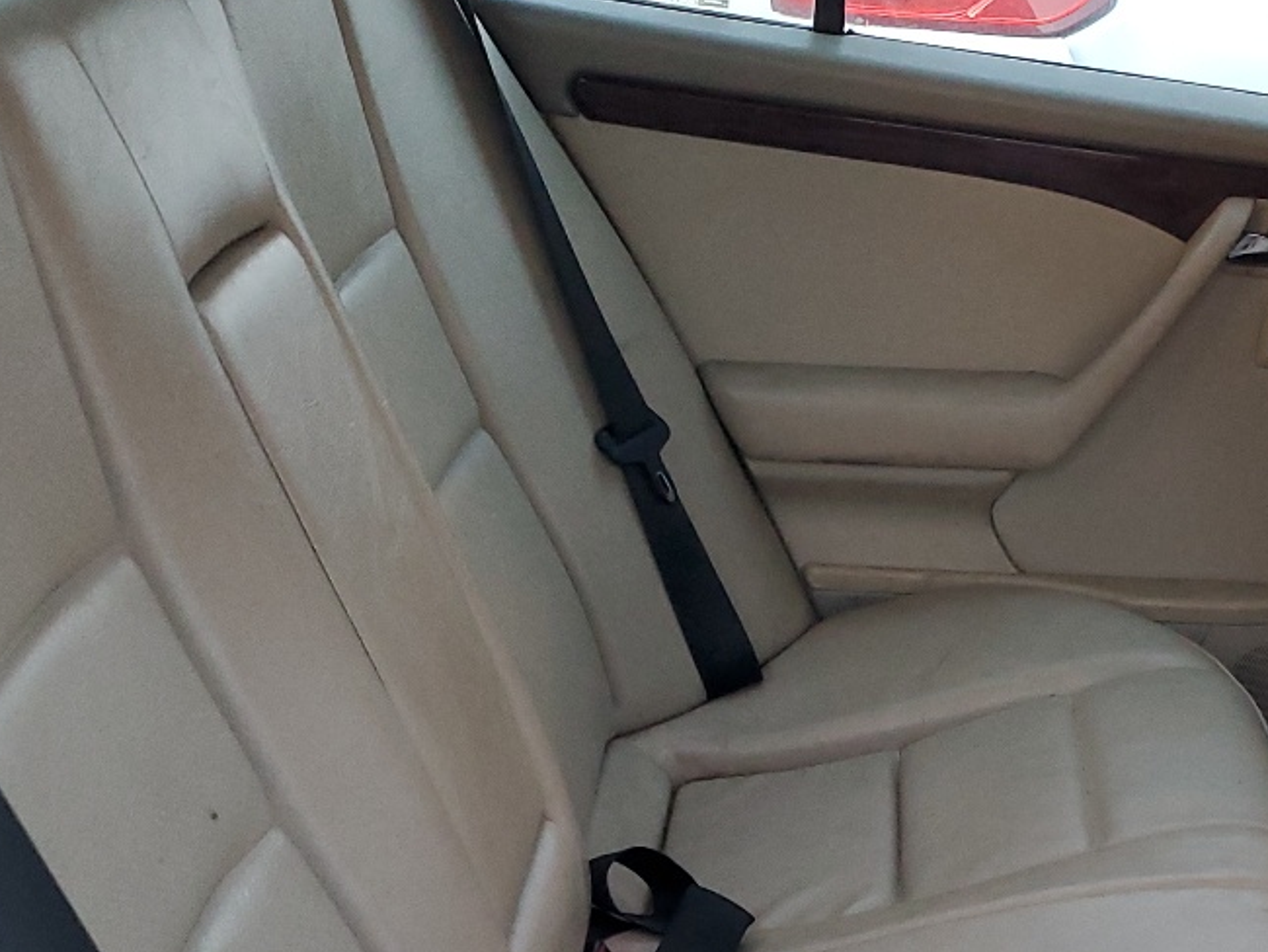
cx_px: 876
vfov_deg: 22.4
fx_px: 2345
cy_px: 864
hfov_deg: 30.0
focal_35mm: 64
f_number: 1.5
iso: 241
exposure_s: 1/60.2
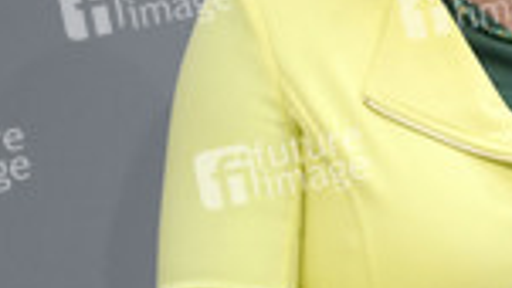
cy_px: 85
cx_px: 531
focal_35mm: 1434
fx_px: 19472
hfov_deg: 1.5
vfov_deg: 0.8
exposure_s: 1/320
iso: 8000
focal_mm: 460
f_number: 6.3
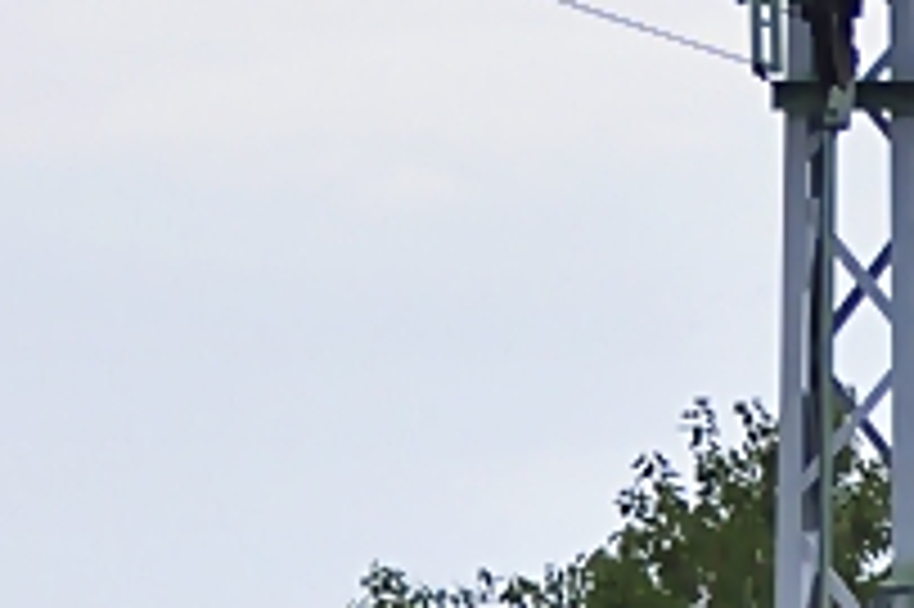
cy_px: 1207
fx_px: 28843
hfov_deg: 1.8
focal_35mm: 1137
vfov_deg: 1.2
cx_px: 1968
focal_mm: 150
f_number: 8
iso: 400
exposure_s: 1/320
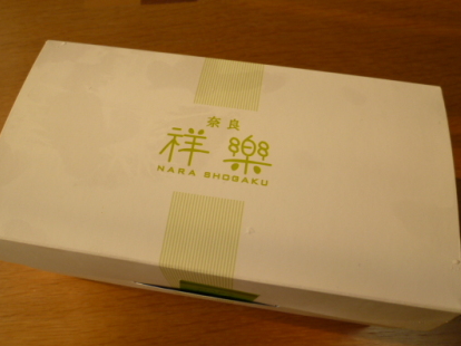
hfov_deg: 61.6
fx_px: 386
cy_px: 170
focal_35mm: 29
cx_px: 214
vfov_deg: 48.2
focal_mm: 4.3
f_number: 2.8
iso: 80
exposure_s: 1/160
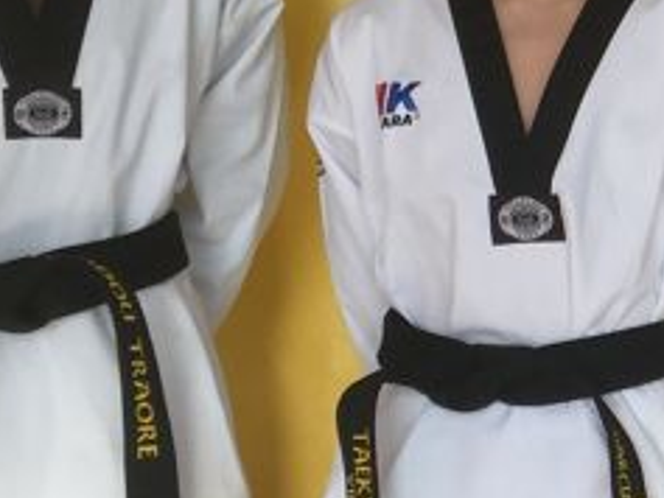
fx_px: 2399
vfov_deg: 11.8
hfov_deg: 14.2
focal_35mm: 125
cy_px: 371
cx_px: 1136
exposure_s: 1/140
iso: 32
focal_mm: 4.15
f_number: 2.2
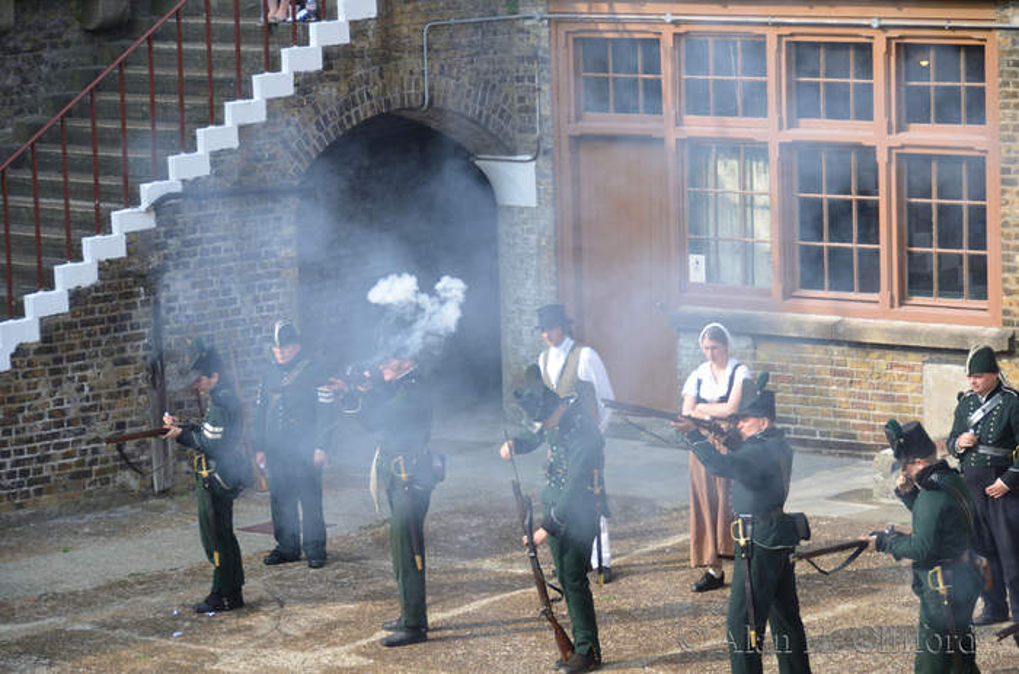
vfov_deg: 9.6
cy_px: 337
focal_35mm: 142
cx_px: 510
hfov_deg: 14.4
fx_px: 4024
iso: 100
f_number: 5.3
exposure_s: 1/200
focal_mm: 95
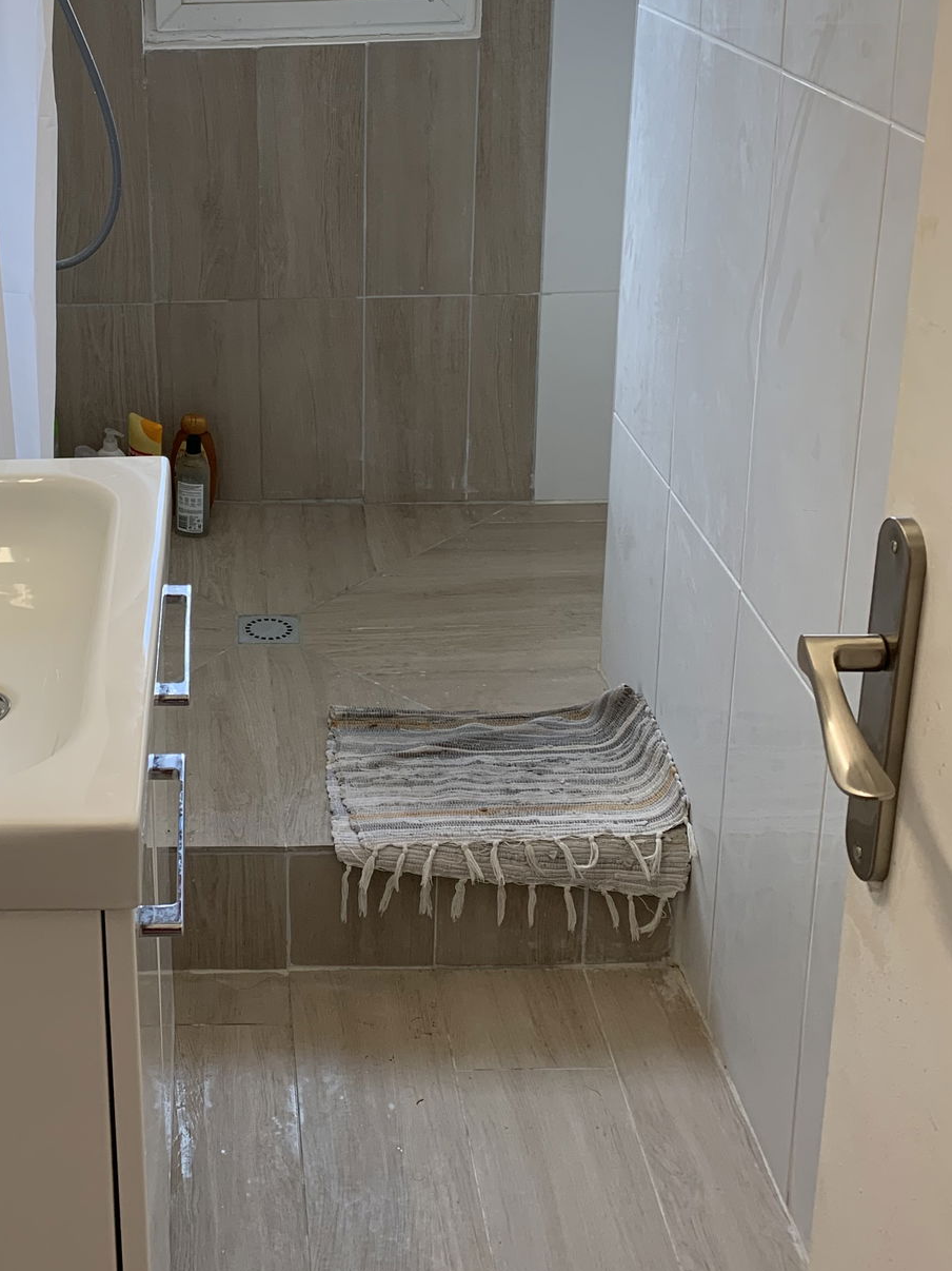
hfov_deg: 30.6
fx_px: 1687
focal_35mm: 46
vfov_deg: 40.3
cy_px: 351
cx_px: 164
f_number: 1.8
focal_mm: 4.25
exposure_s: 1/121
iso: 50
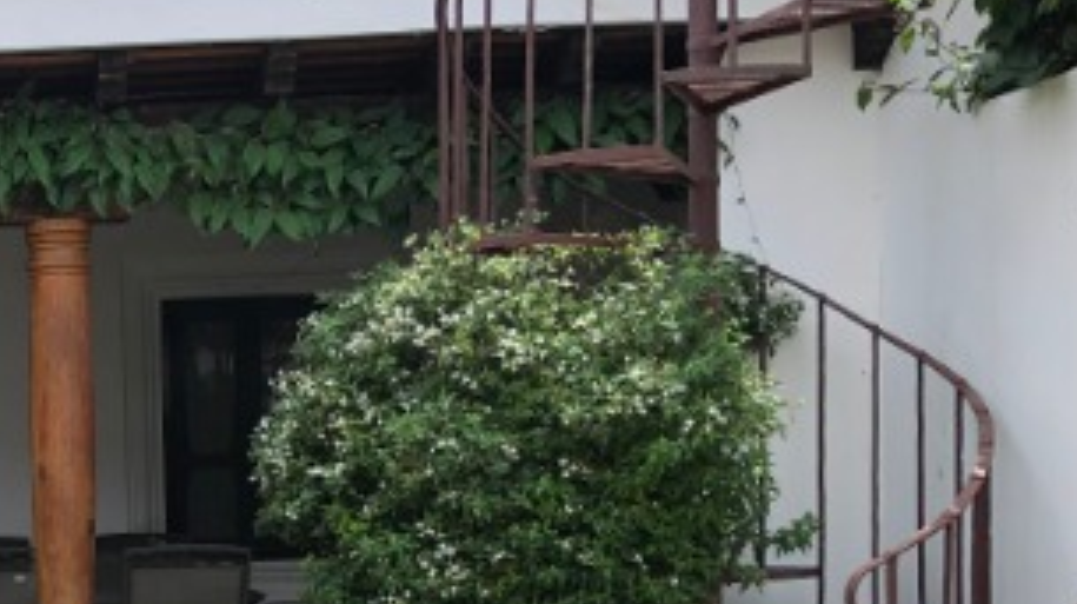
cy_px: 586
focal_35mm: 80
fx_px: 2283
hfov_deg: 24.9
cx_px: -72
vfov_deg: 14.8
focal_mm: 4
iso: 20
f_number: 1.8
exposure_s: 1/823
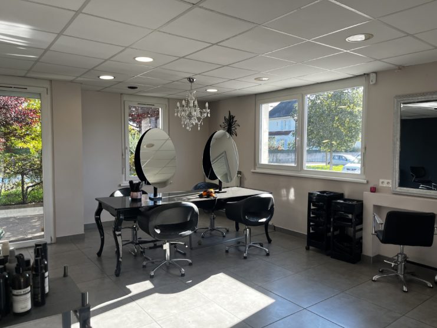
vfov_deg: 53.1
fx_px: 328
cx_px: 218
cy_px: 164
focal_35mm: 26
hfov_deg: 67.3
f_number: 1.6
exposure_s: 1/188
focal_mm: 5.1
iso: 40
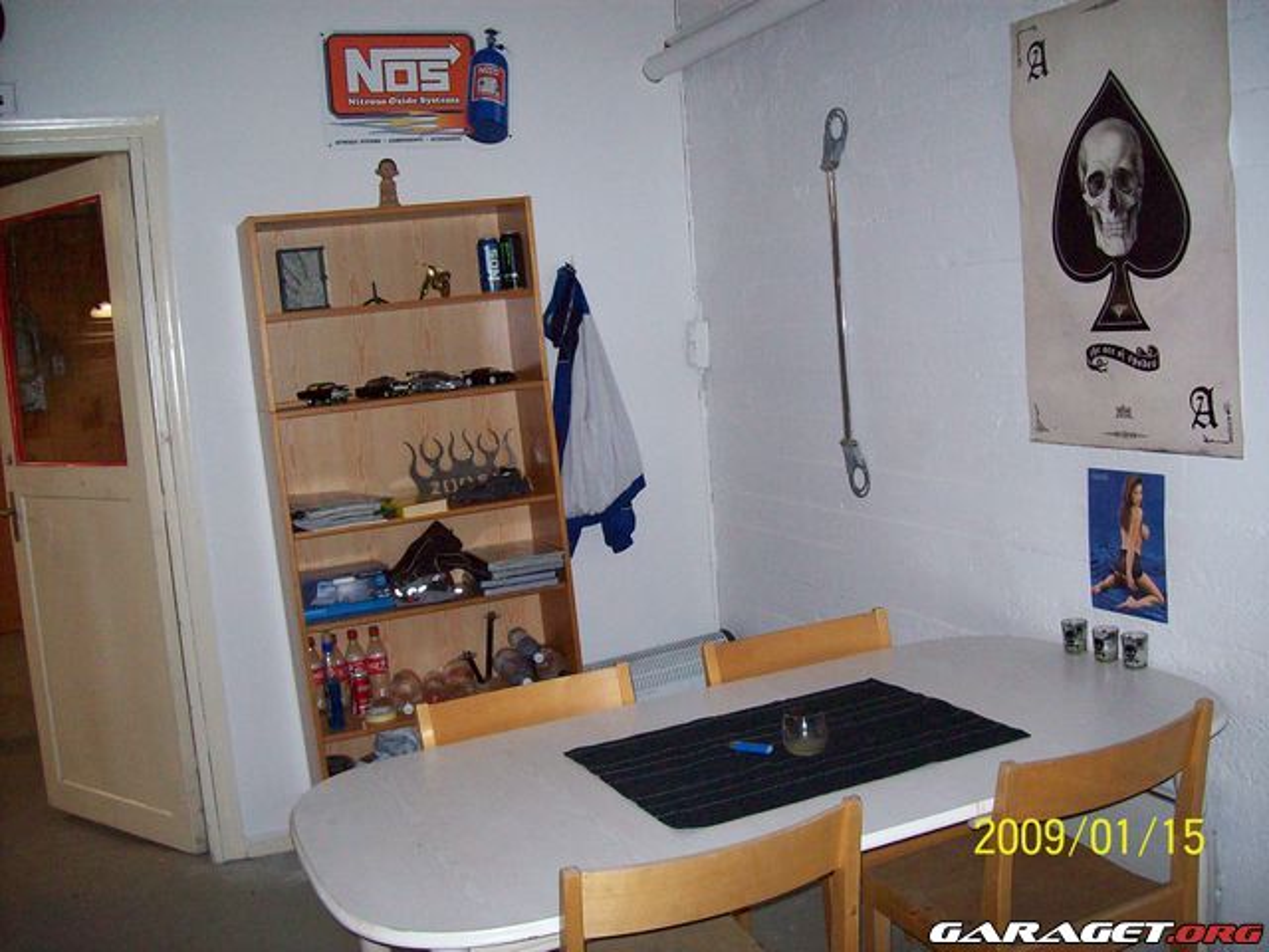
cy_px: 476
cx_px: 634
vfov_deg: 39.7
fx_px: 1320
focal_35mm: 36
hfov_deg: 51.4
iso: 200
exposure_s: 1/64
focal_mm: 6
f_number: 2.7
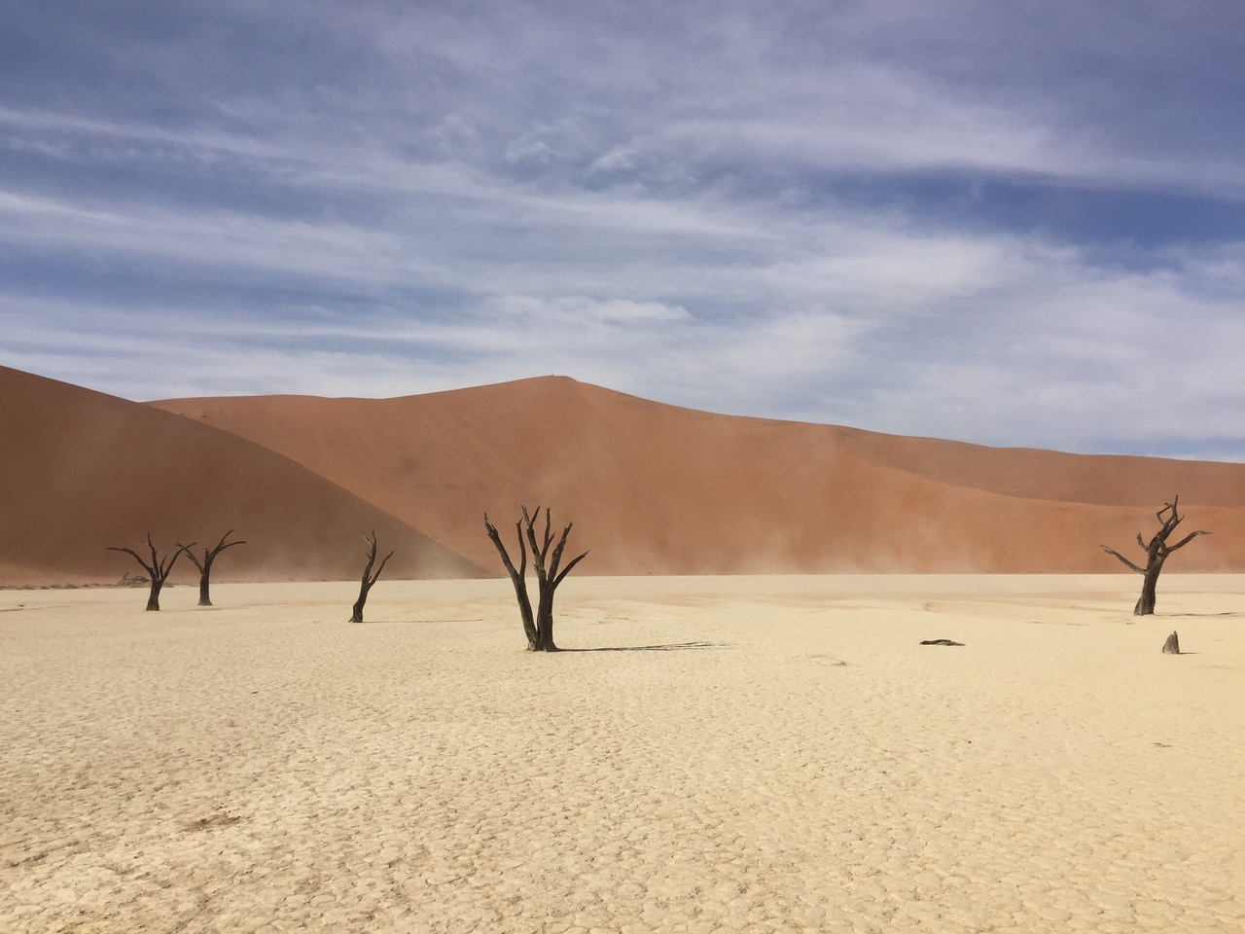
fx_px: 1043
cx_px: 622
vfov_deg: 48.2
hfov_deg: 61.7
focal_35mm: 29
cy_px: 467
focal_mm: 4.15
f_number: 2.2
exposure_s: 1/3968
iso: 32
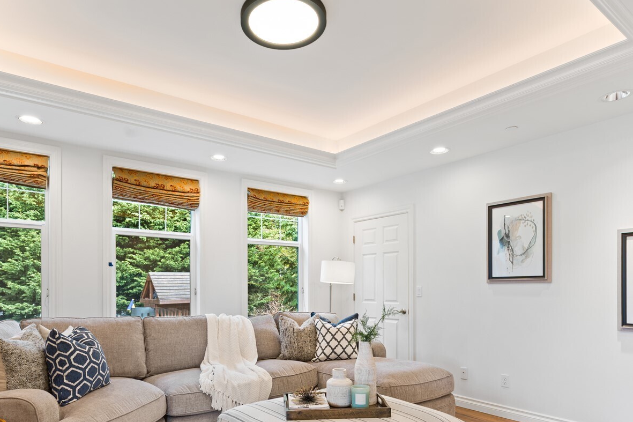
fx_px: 404
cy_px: 281
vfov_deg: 54.0
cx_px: 295
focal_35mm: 23
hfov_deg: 76.0
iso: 160
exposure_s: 1/2.5
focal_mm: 16
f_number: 9
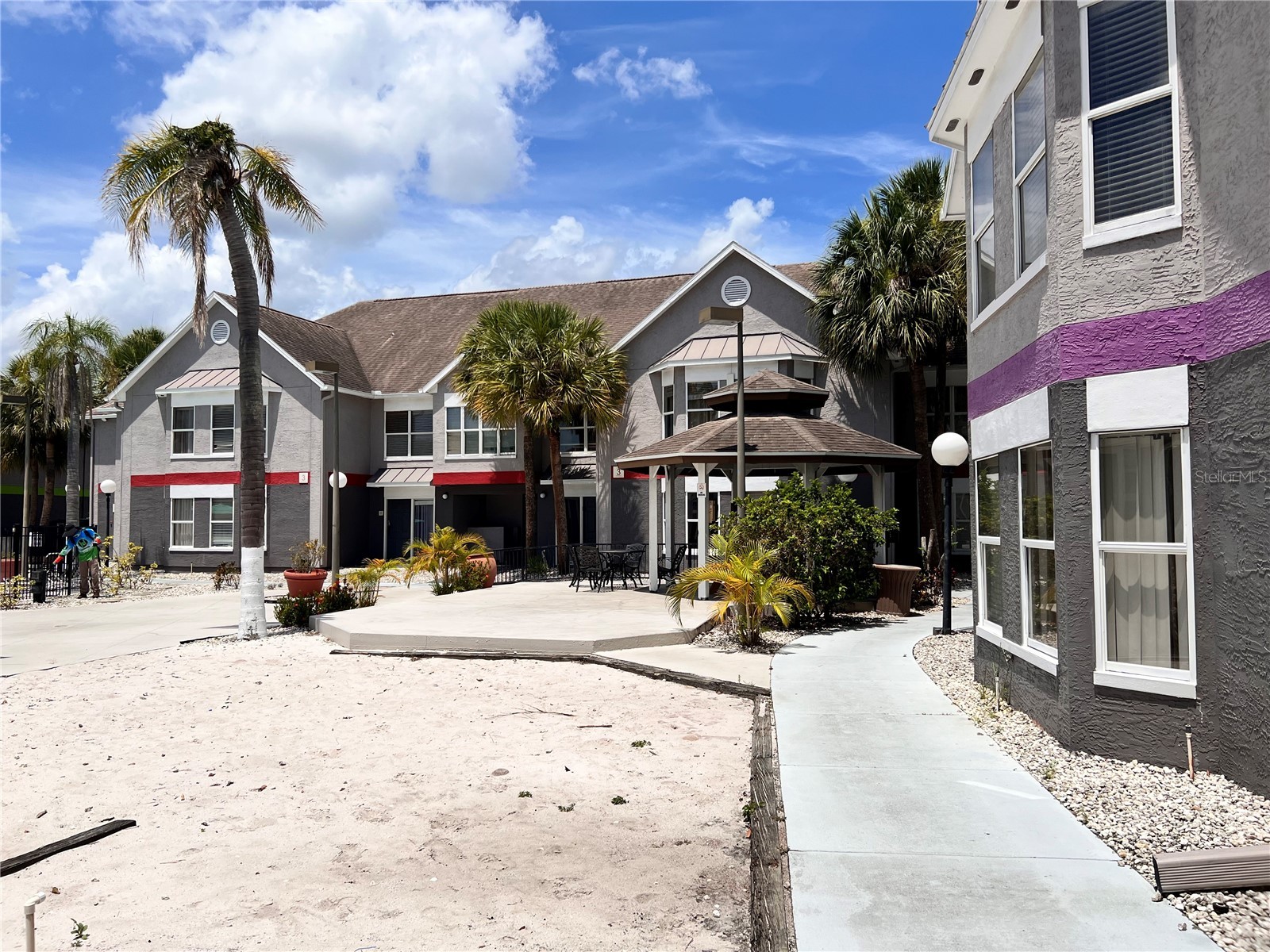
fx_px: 954
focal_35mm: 26
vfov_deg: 53.1
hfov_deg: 67.3
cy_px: 476
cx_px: 635
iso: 50
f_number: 1.5
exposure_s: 1/8000
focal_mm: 5.7
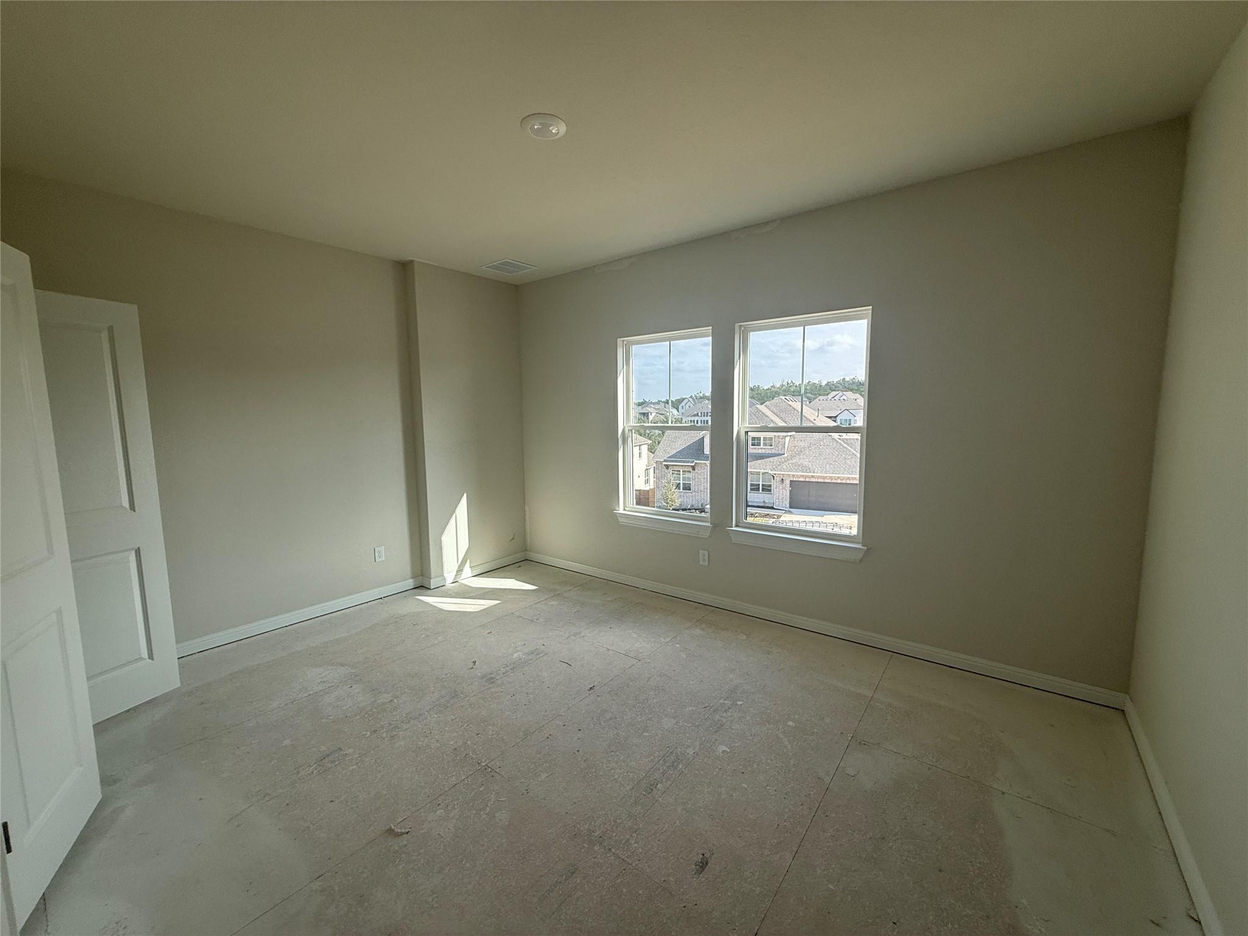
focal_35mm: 14
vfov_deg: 85.7
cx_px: 624
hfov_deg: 102.1
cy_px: 468
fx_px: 505
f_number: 2.2
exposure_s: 1/365
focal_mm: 2.22
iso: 50
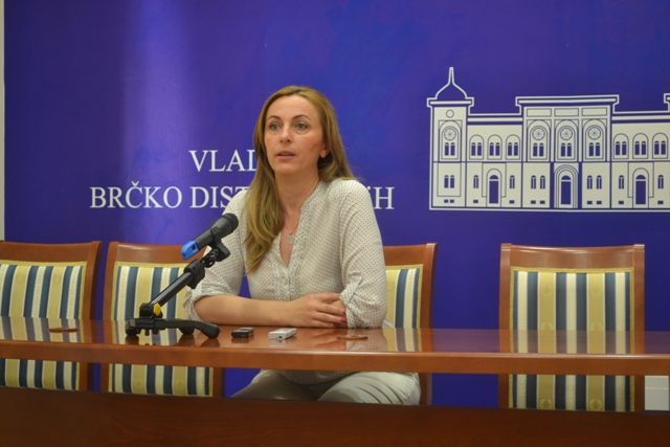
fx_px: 1536
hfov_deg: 24.6
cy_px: 224
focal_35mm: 82
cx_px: 335
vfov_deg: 16.6
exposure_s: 1/20
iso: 400
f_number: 5.6
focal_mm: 55
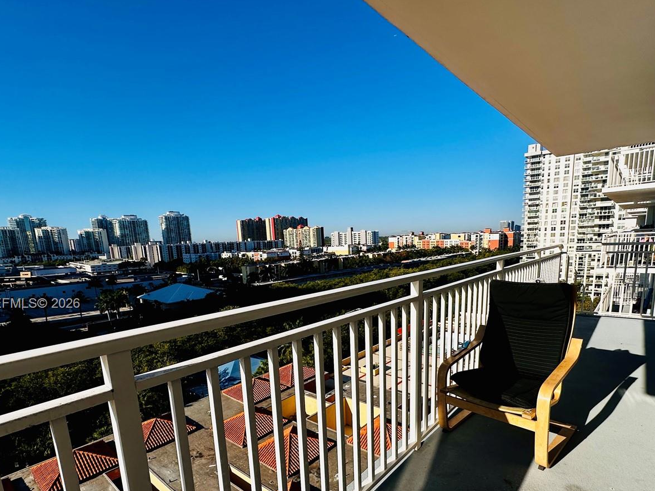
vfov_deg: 67.7
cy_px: 304
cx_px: 352
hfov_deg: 84.5
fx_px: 359
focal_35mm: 19
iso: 50
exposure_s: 1/3509
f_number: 2.2
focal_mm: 2.22
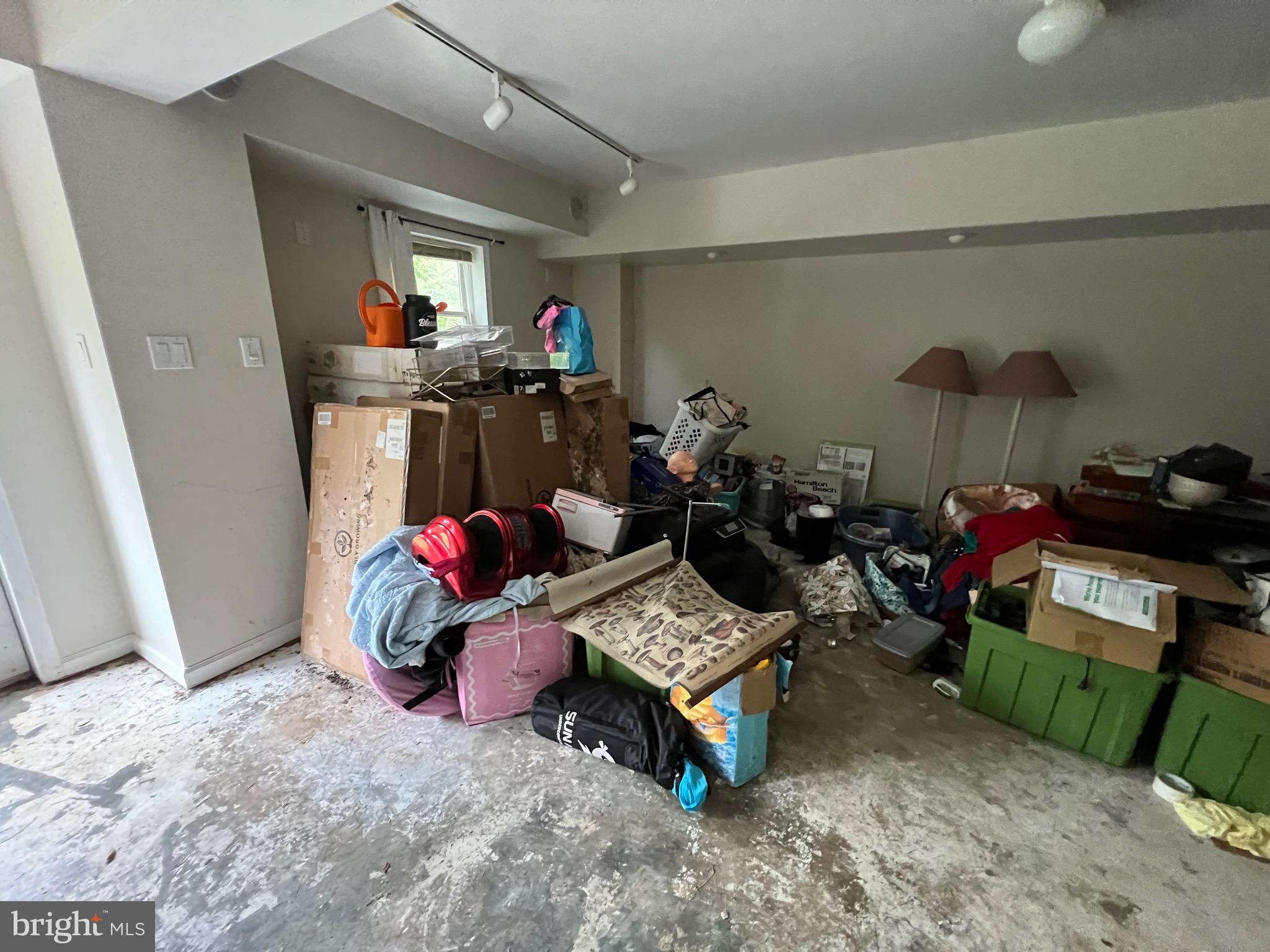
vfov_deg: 89.9
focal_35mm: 13
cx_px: 635
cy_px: 476
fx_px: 477
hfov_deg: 106.2
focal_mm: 1.57
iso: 1000
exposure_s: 1/42
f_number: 1.8
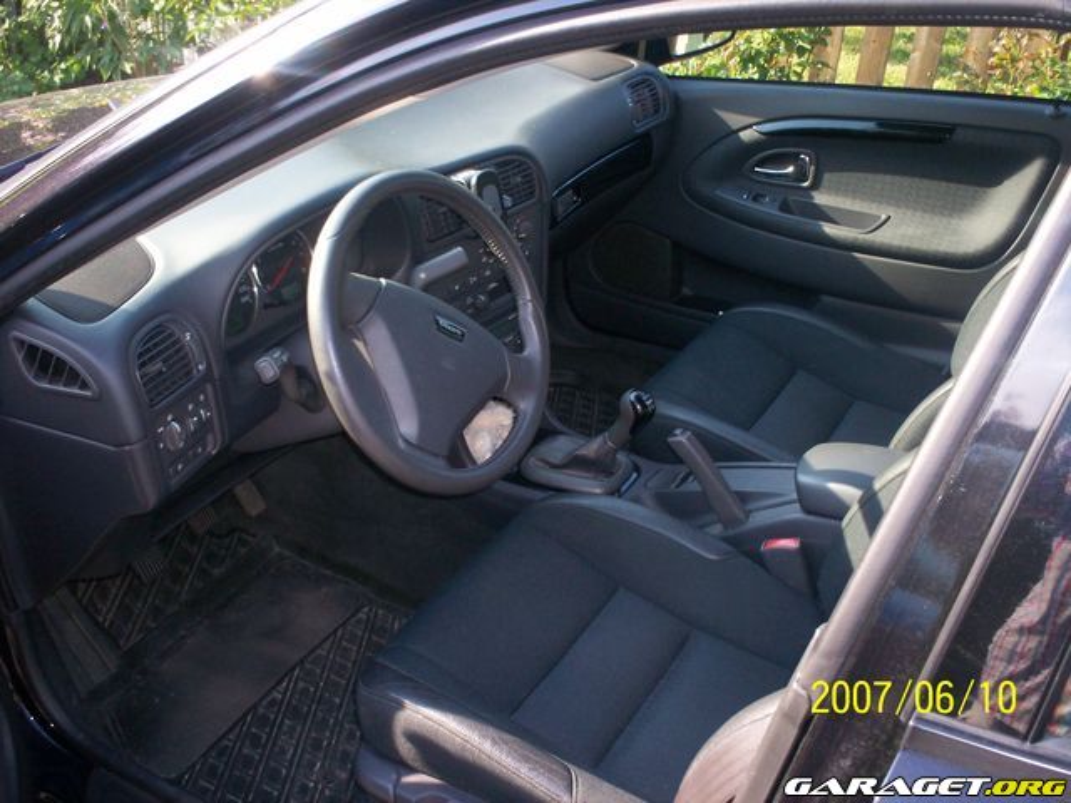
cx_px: 536
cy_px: 402
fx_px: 1114
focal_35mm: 36
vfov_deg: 39.7
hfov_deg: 51.4
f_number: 4.5
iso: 140
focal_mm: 6
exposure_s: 1/60
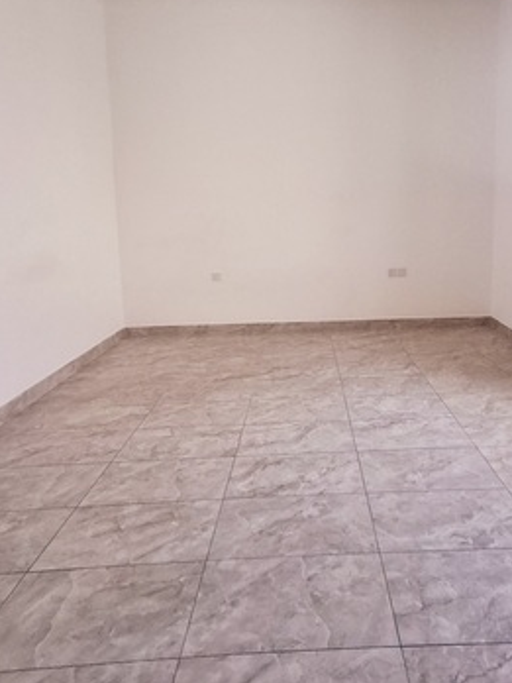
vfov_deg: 77.2
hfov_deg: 62.7
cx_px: 317
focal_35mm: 21
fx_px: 414
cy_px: 246
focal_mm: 1.64
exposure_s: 1/50
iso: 80
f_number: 2.2
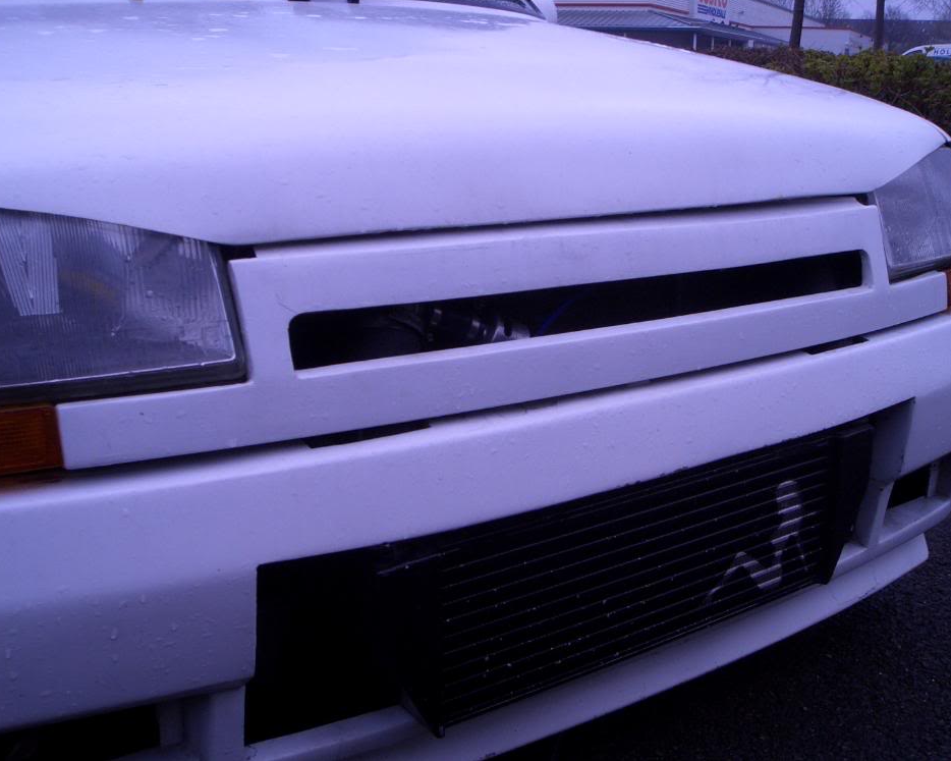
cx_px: 503
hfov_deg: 47.9
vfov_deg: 39.2
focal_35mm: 38
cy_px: 376
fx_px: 1069
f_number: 4
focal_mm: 4.8
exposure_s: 1/250
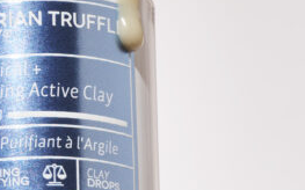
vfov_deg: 3.1
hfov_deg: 5.0
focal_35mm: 417
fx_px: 3464
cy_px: 28
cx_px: -53
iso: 64
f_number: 22
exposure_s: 1/160
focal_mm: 105
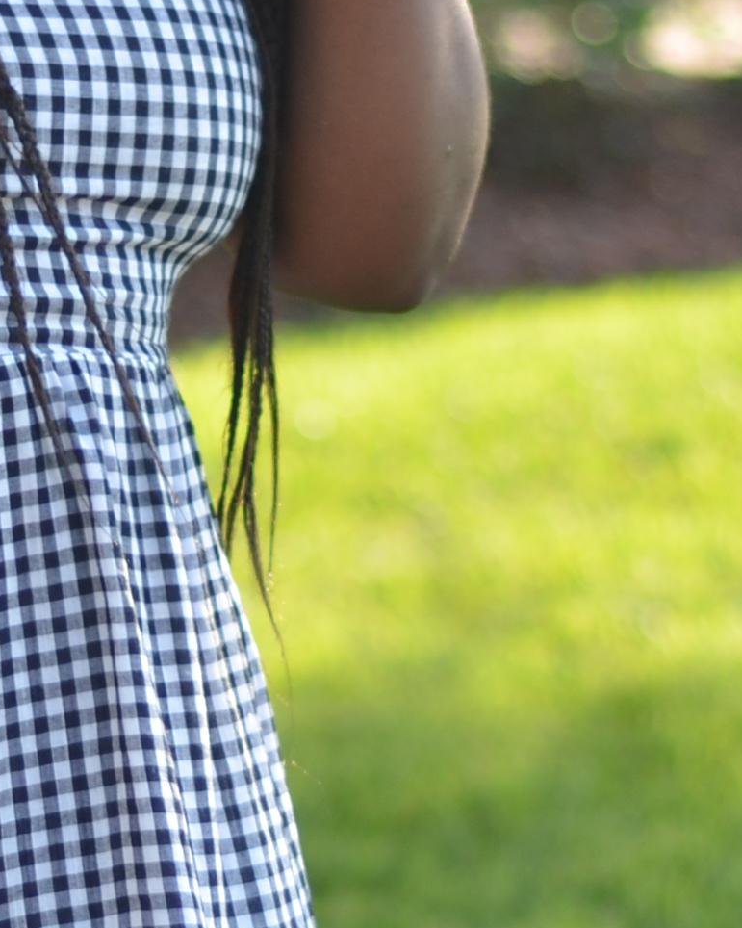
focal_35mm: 359
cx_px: 163
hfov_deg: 4.3
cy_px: 973
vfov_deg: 5.4
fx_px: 9856
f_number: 1.8
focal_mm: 50
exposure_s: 1/750
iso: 100
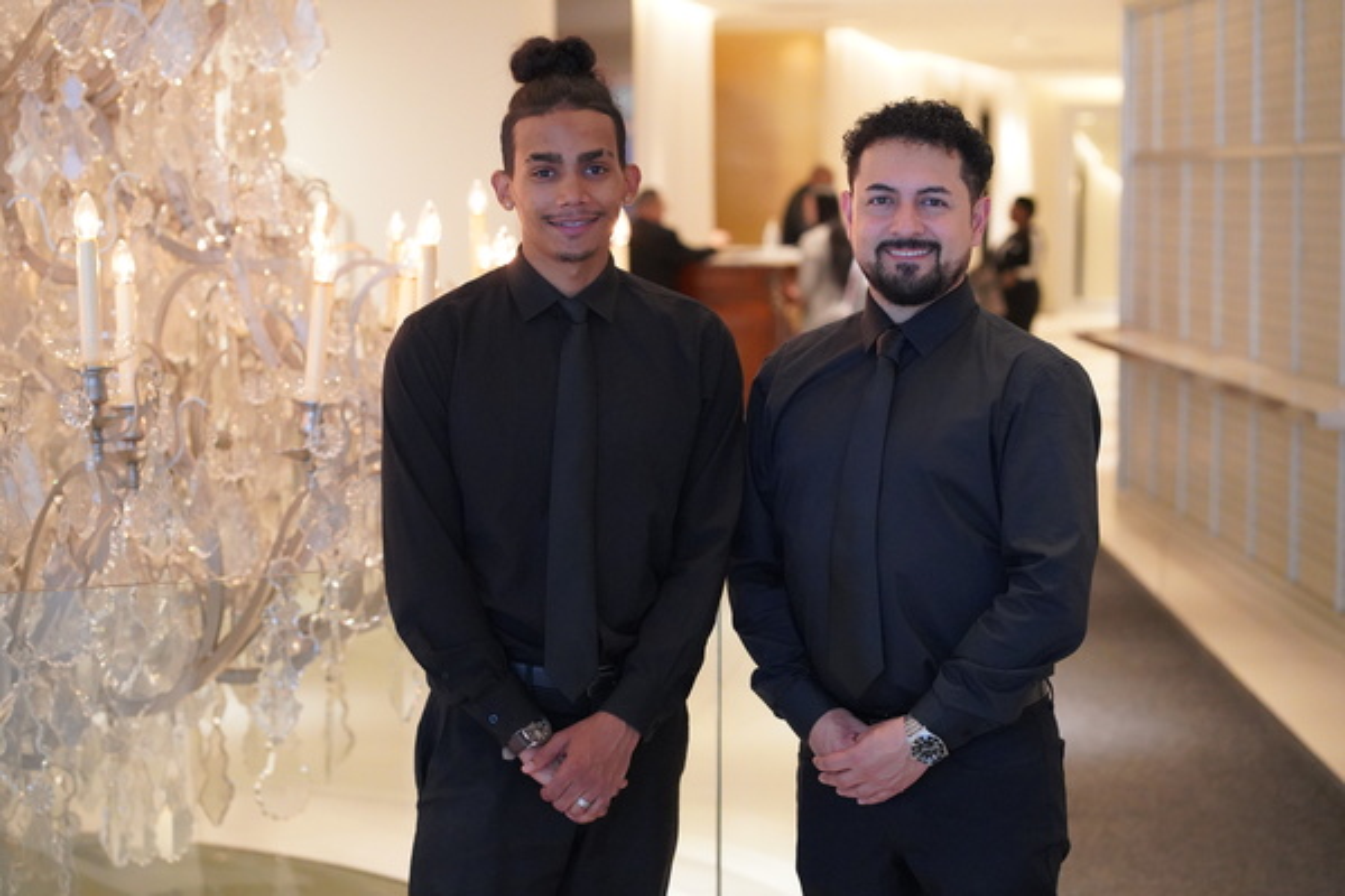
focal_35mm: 85
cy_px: 448
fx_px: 3175
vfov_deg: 16.1
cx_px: 672
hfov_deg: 23.9
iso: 12800
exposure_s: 1/160
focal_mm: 85
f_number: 4
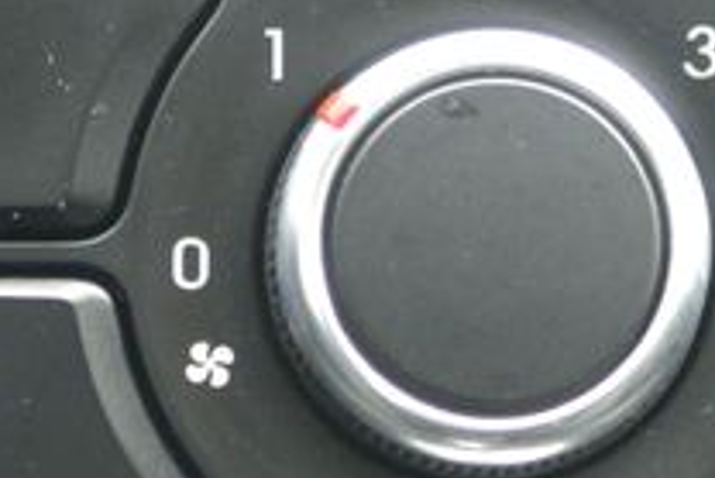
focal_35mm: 133
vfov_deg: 10.3
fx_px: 2643
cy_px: 445
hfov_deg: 15.4
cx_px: 399
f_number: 3.5
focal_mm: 10
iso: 280
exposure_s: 1/125
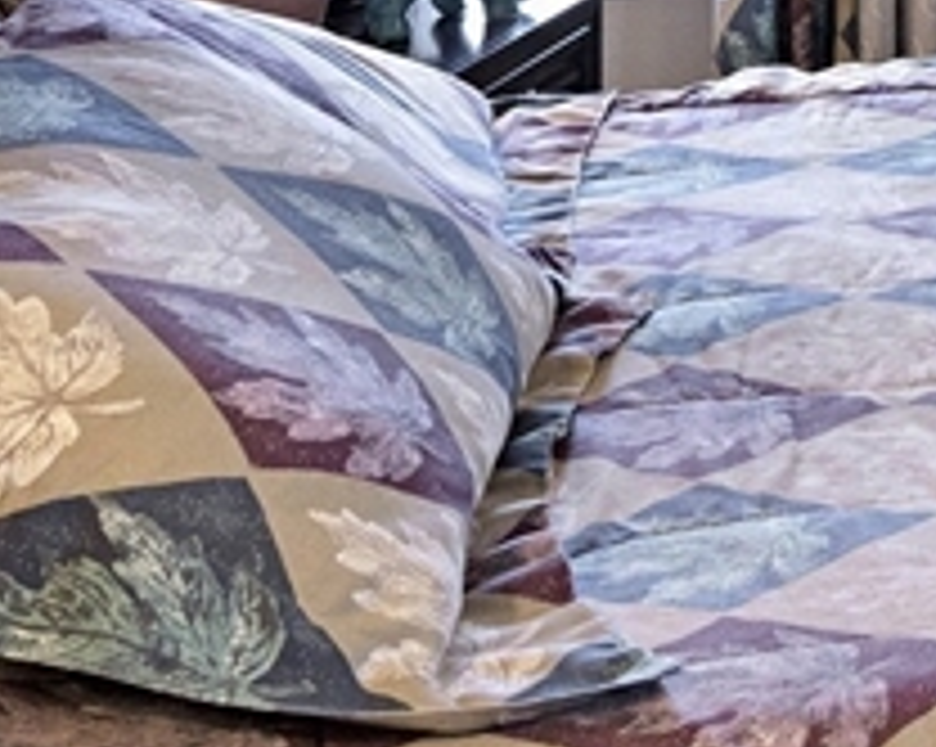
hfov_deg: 20.7
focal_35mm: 76
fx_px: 2112
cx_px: 1467
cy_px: -385
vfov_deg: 17.9
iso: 1000
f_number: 5
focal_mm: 11
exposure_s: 1/80
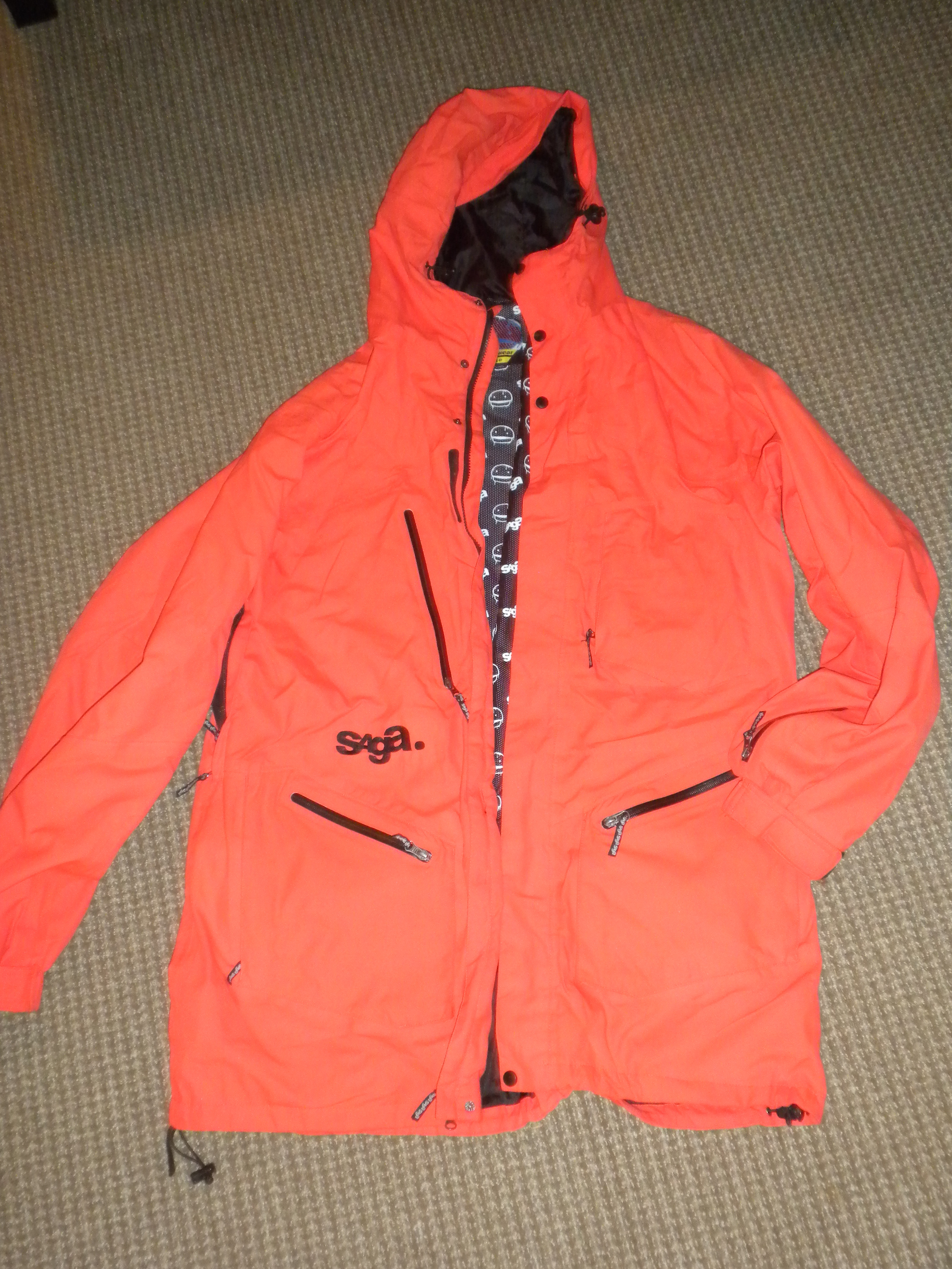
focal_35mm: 37
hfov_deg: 38.7
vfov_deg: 50.1
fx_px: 1357
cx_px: 476
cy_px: 634
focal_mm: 6.6
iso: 400
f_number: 3.5
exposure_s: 1/30
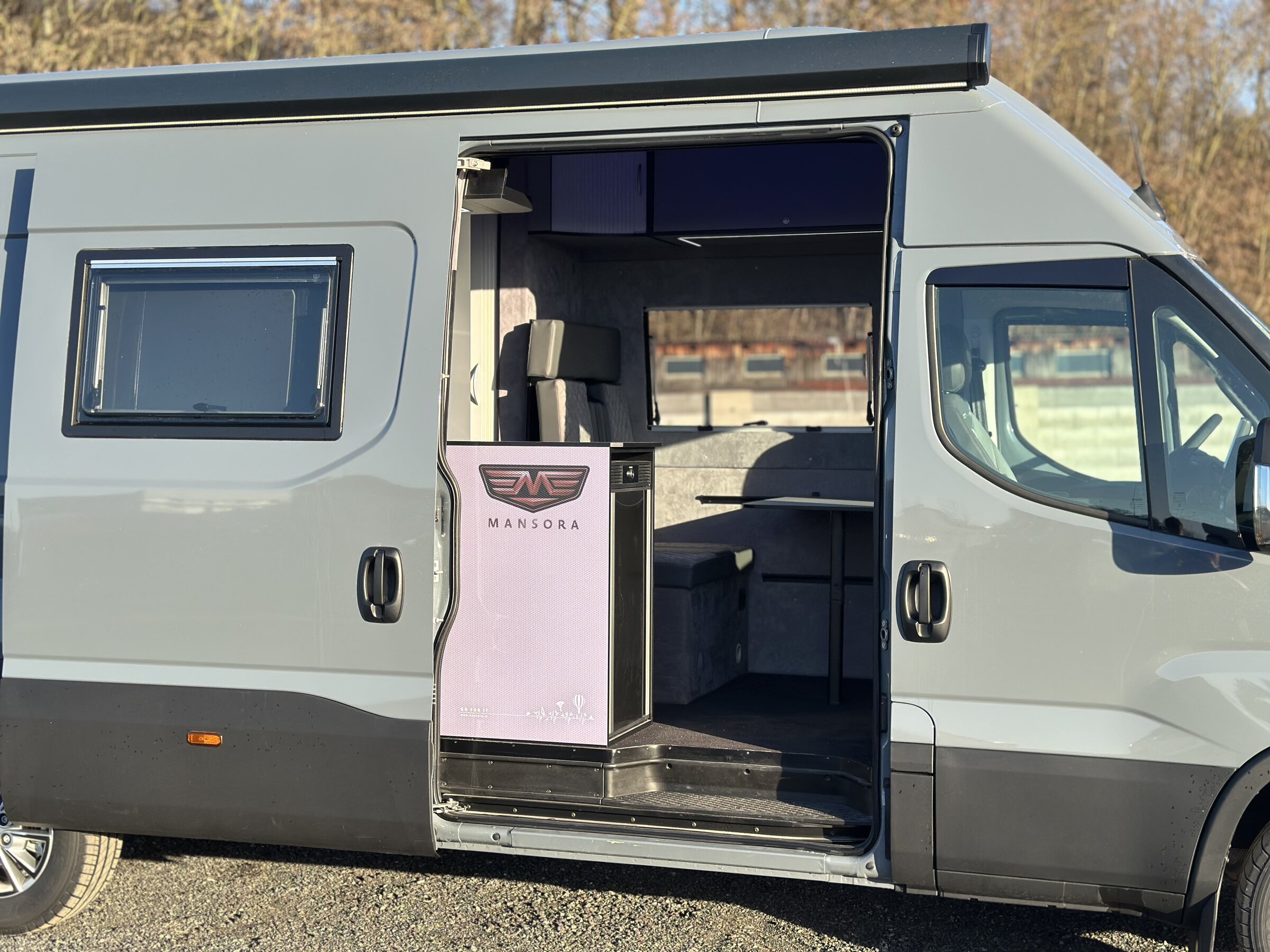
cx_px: 635
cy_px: 476
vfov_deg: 30.3
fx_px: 1761
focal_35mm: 48
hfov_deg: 39.7
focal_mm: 6.86
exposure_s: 1/1030
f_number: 1.78
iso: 80
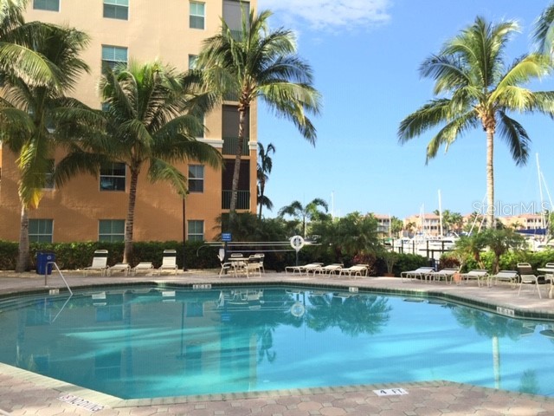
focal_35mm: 29
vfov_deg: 48.2
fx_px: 464
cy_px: 208
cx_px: 277
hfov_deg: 61.7
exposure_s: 1/1364
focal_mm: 4.15
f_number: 2.2
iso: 32
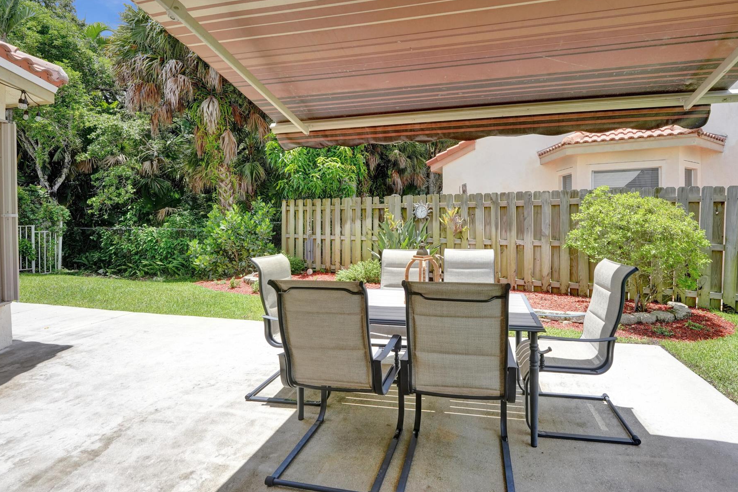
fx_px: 328
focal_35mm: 16
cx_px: 417
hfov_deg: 96.2
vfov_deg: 73.4
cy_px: 216
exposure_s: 1/5000
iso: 2500
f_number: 7.1
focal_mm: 14
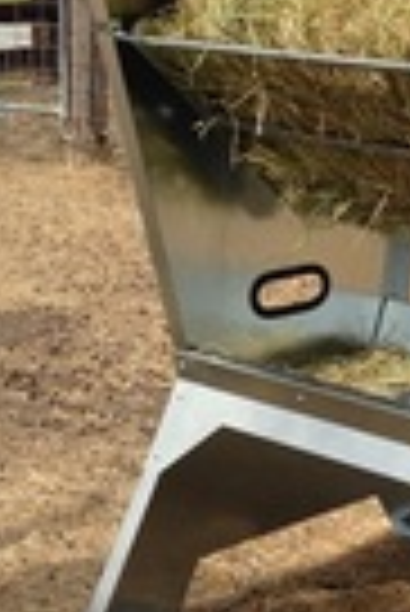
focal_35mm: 101
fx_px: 1721
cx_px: 577
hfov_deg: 13.0
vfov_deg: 20.1
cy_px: 166
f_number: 2.4
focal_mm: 4.13
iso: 50
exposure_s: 1/1595
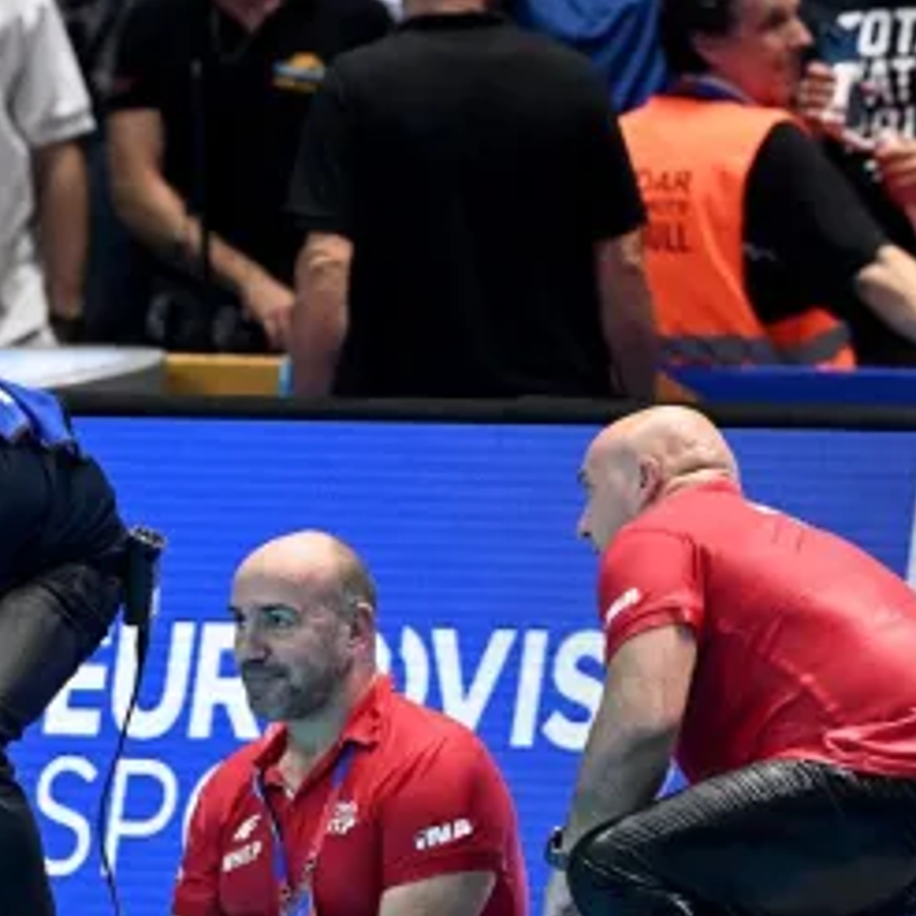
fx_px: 31435
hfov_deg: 1.7
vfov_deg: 1.7
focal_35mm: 1050
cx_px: 339
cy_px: 490
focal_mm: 400
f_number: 4
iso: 5000
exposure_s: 1/1250
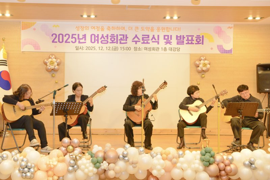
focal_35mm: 32
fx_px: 240
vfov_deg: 41.1
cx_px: 135
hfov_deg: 58.7
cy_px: 90
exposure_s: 1/160
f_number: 5
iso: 2000
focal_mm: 32
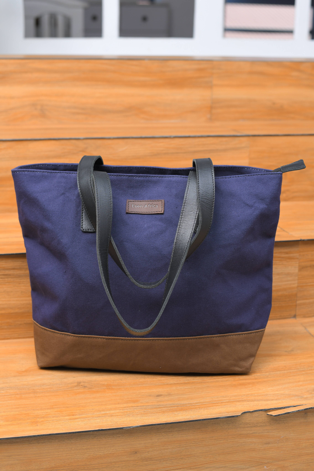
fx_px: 654
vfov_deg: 39.6
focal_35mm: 50
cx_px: 157
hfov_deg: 27.0
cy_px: 236
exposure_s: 1/250
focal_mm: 50
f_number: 5.6
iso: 320
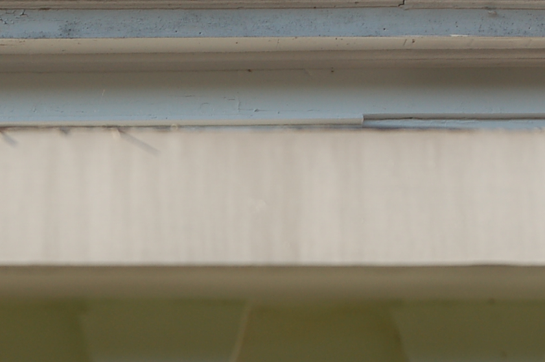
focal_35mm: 221
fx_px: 3346
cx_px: 147
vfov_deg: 6.2
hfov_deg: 9.3
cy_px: 136
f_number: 8
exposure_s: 1/250
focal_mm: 55
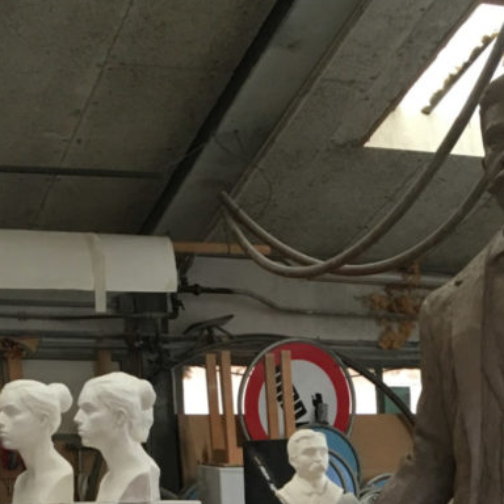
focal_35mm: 89
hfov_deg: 19.1
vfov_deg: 17.7
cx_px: 474
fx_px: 1466
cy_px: 732
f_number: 2.2
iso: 50
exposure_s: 1/33
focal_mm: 4.2
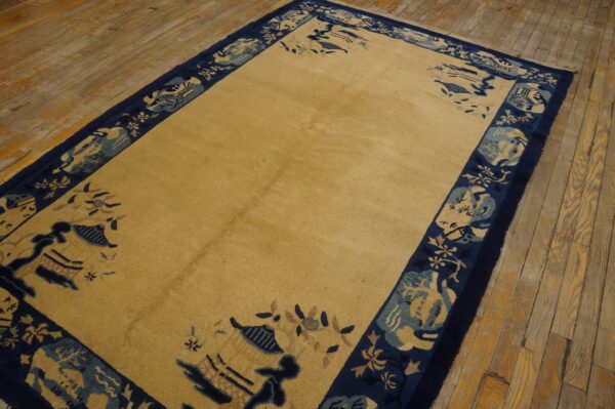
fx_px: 461
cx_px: 308
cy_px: 204
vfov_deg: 47.9
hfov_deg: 67.4
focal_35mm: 27
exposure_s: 1/100
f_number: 4
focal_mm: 18
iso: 800
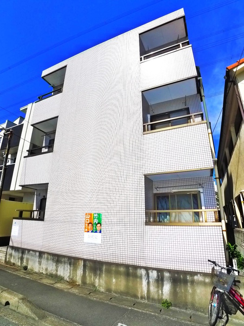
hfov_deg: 56.8
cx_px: 122
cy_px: 163
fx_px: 226
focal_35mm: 24
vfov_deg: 71.6
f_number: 5.6
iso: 400
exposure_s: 1/800
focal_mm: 5.1
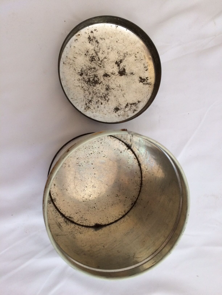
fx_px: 248
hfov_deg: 48.2
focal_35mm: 29
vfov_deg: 61.7
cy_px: 148
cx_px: 111
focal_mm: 4.15
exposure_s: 1/33
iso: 200
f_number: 2.2
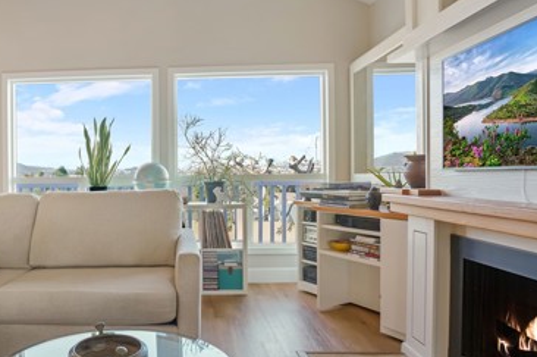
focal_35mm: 28
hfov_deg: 62.8
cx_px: 154
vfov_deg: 46.3
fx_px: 417
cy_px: 182
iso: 1600
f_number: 8
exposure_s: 1/20
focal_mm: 16
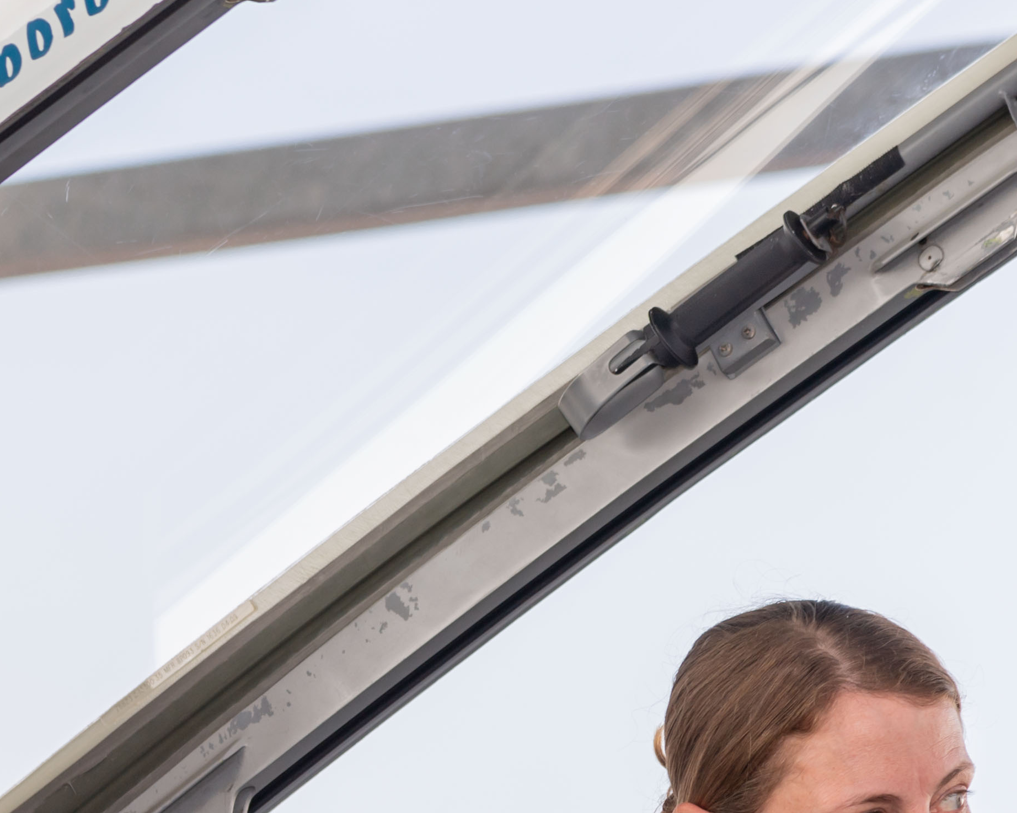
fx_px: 10233
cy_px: 1016
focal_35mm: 340
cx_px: 302
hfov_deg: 5.7
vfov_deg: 4.5
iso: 200
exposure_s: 1/400
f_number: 5
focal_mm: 120
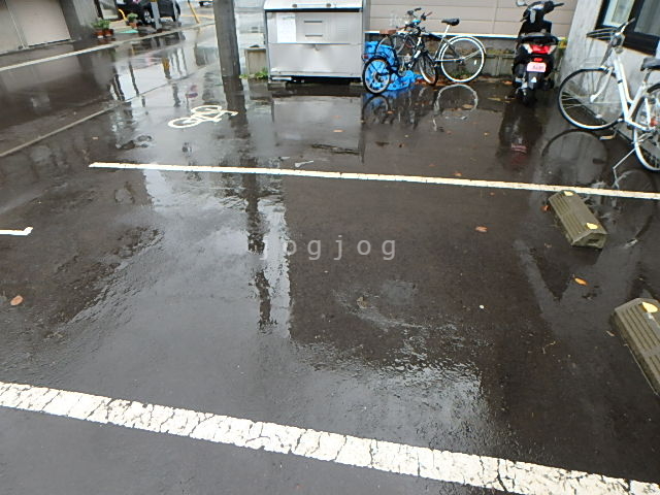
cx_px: 330
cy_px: 248
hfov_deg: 79.0
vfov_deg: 63.4
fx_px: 400
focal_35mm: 21
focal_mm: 3.7
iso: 200
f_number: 3.5
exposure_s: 1/30
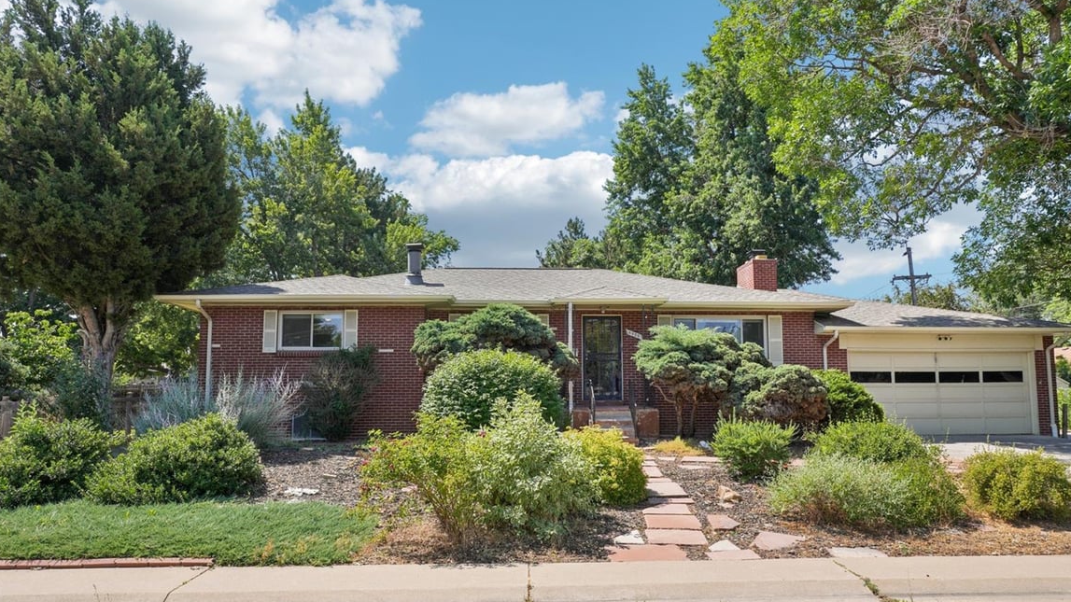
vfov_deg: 49.5
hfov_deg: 78.7
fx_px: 653
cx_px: 556
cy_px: 318
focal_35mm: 23
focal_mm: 14
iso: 100
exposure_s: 1/250
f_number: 8
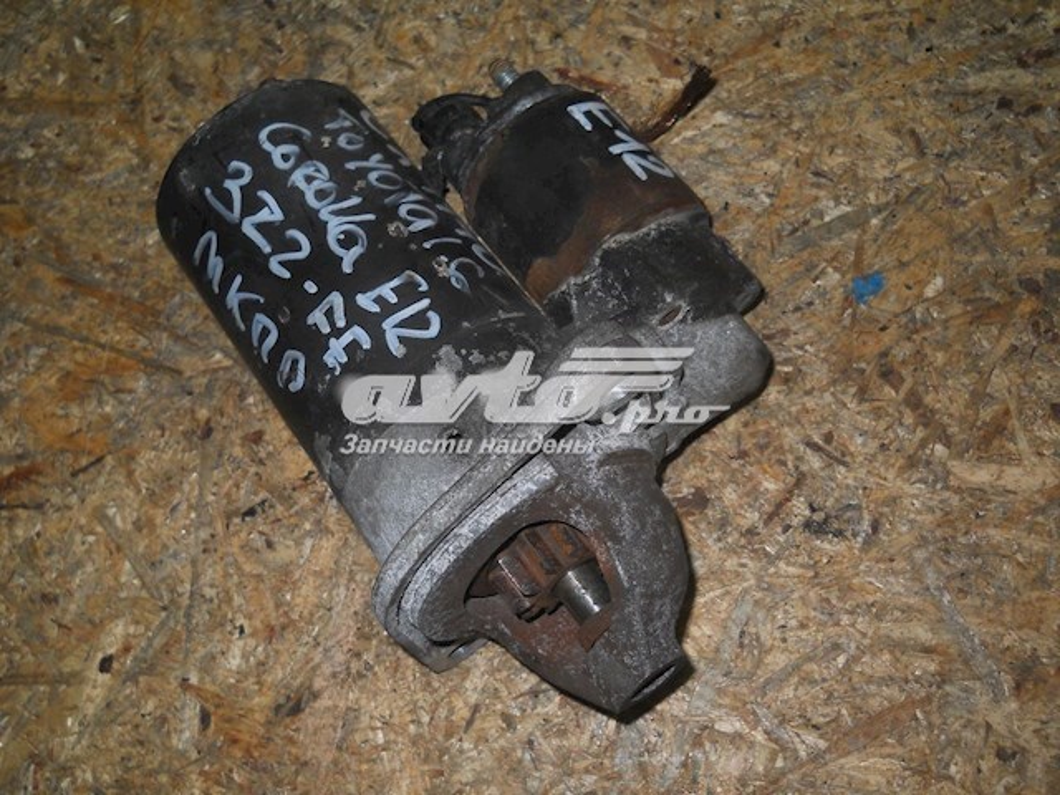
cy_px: 398
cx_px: 530
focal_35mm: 41
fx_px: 1255
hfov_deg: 45.8
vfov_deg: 35.1
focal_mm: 6.72
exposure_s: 1/30
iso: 80
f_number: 5.5
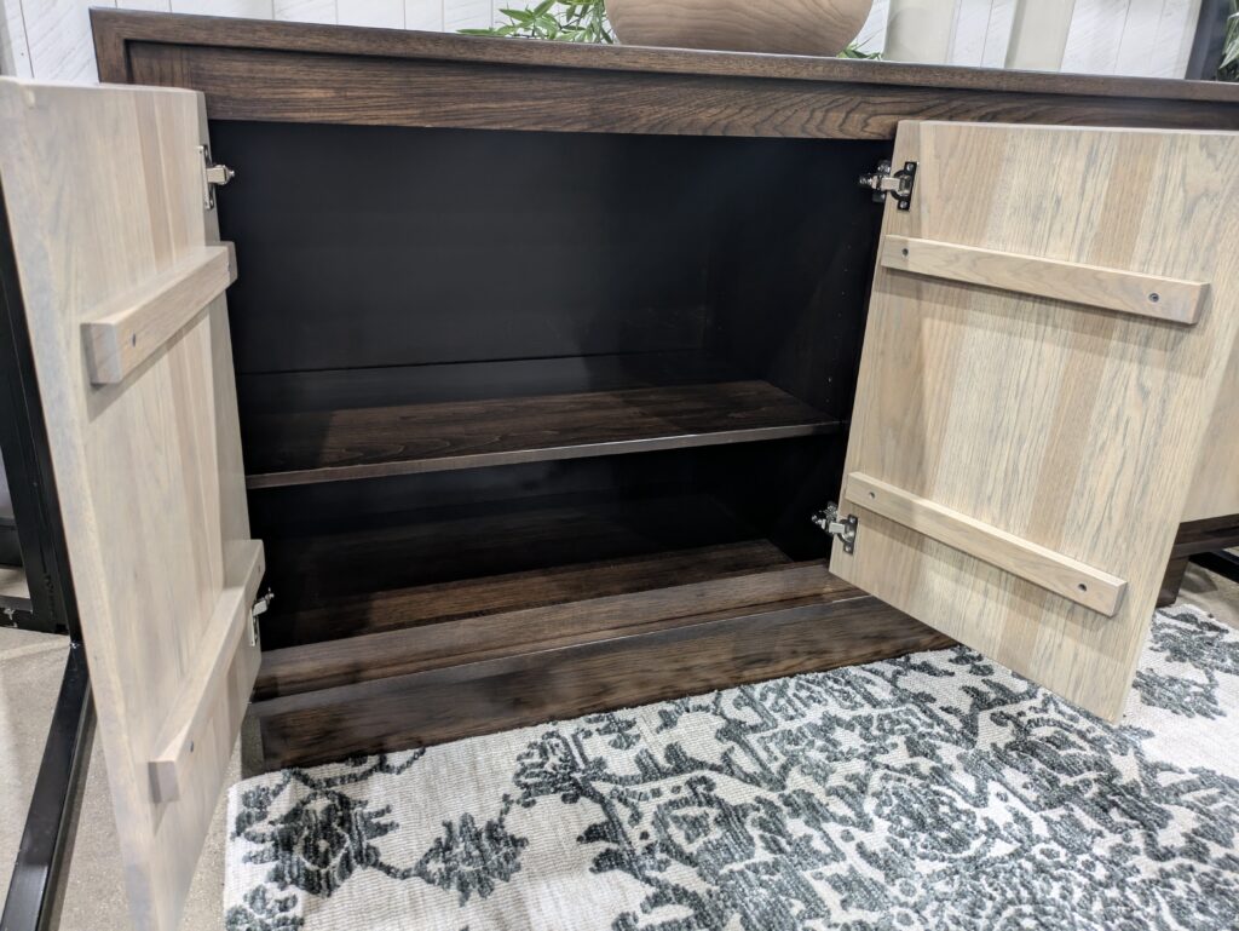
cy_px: 466
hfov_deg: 69.4
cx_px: 620
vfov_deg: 54.9
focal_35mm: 25
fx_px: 895
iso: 195
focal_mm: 5.43
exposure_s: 1/24
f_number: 1.89
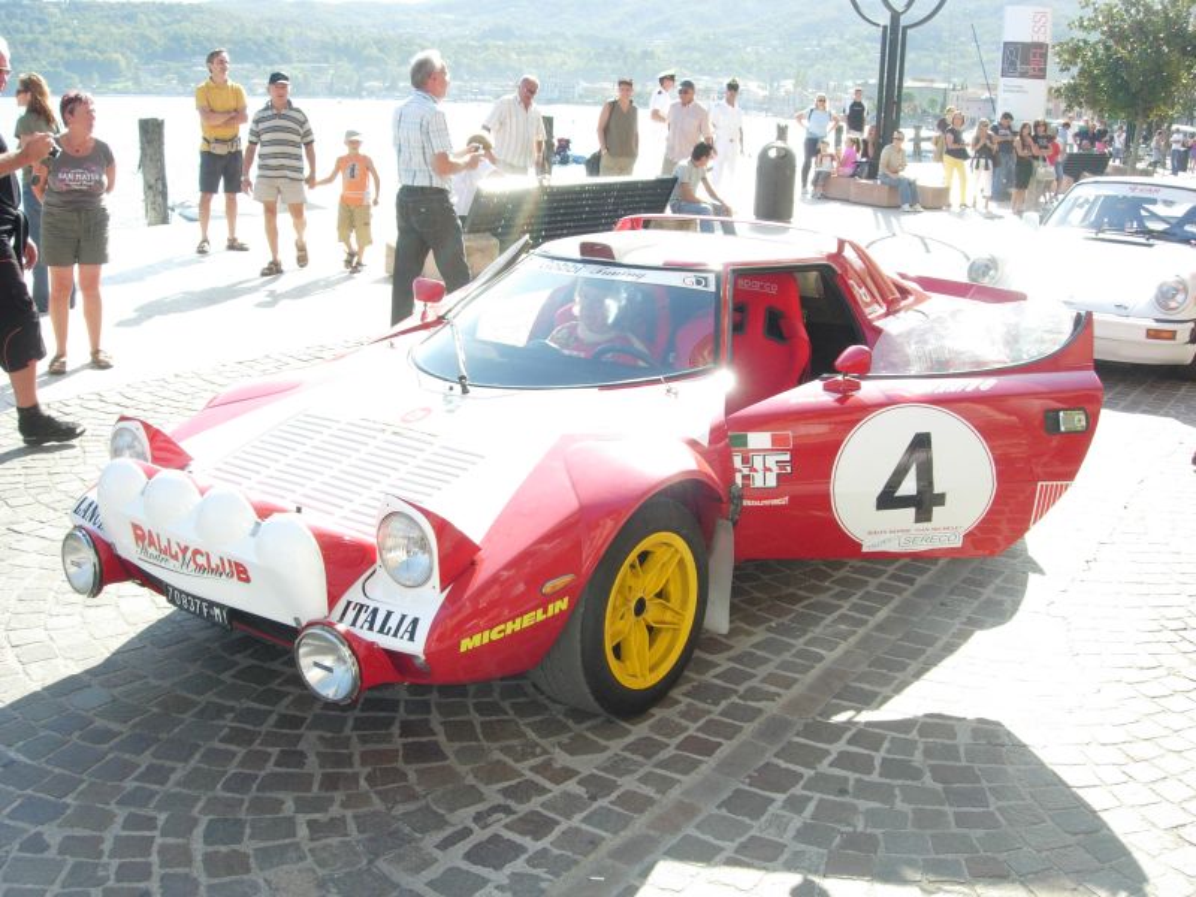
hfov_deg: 49.0
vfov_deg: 37.7
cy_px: 448
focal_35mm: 38
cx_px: 598
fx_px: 1313
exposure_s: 1/767
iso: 79
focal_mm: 7.8
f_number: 4.8
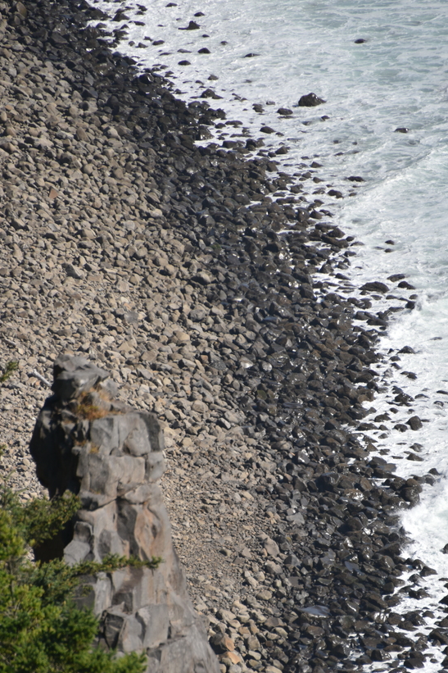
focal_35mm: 468
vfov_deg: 4.4
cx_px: 266
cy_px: 459
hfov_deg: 2.9
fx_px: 8739
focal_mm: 300
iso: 100
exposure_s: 1/640
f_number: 6.3
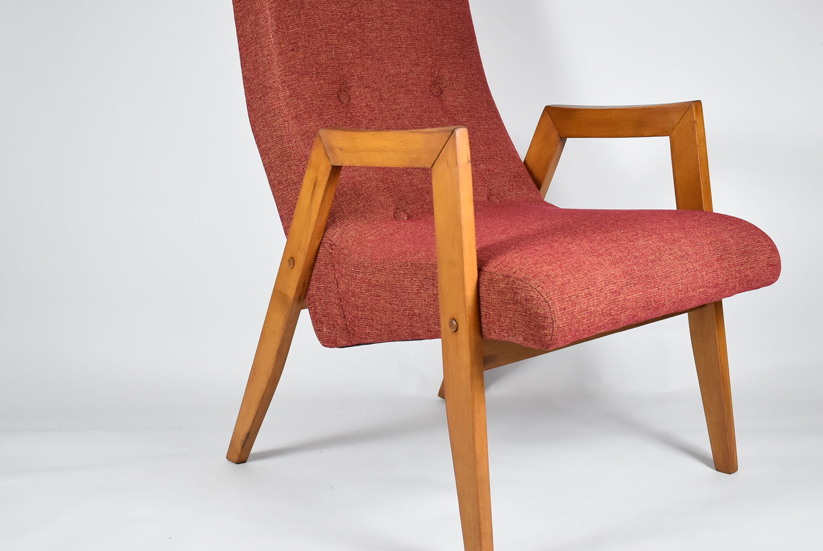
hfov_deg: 35.8
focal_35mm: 56
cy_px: 218
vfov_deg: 24.3
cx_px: 400
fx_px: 1274
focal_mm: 27
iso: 1000
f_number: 4
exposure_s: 1/125
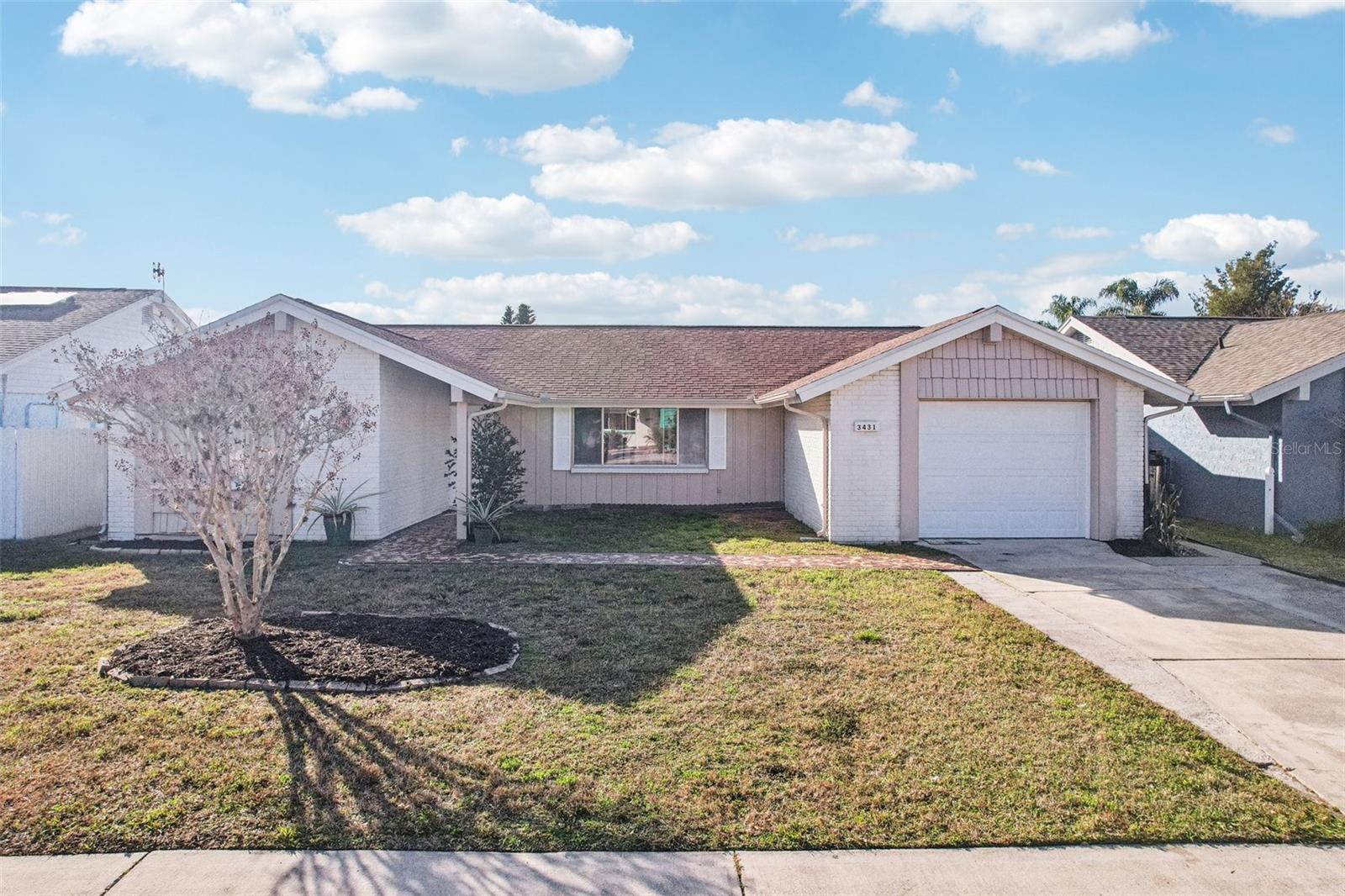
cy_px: 448
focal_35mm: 22
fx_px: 822
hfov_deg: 78.6
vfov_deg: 57.2
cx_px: 672
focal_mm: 8.4
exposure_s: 1/1600
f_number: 2.8
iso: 400
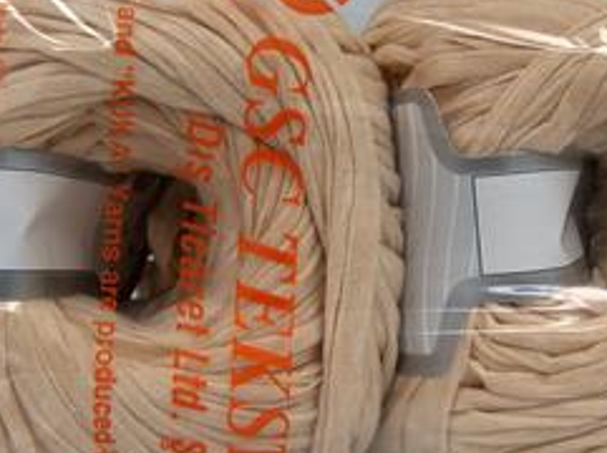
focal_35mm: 73
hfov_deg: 26.6
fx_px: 1278
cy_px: 220
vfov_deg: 20.1
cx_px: 378
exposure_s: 1/120
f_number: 2.8
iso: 137
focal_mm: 8.96
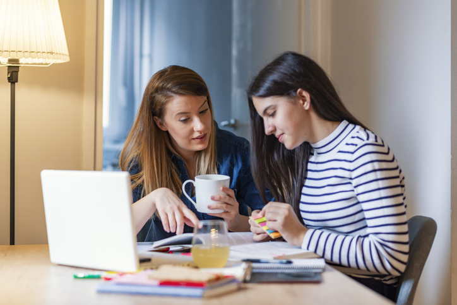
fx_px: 1079
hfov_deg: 23.9
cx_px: 228
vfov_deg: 16.1
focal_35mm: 85
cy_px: 152
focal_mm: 85
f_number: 2.5
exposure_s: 1/125
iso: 400
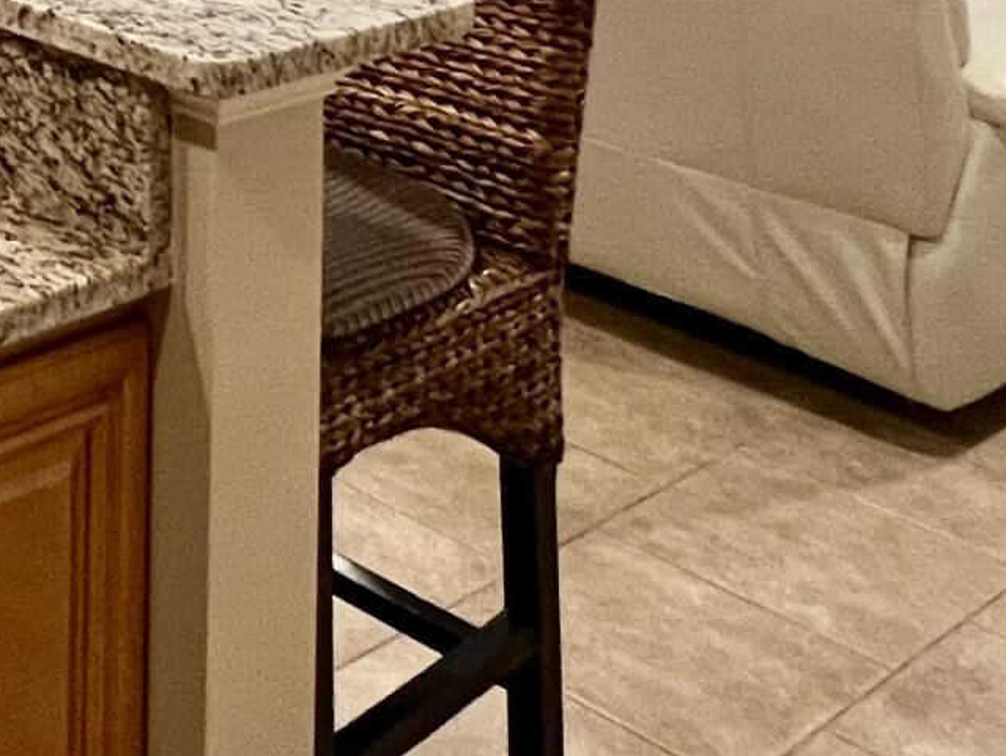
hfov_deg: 26.3
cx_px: -342
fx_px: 1774
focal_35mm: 61
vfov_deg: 19.7
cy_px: -482
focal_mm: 1.57
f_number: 1.8
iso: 250
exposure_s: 1/60
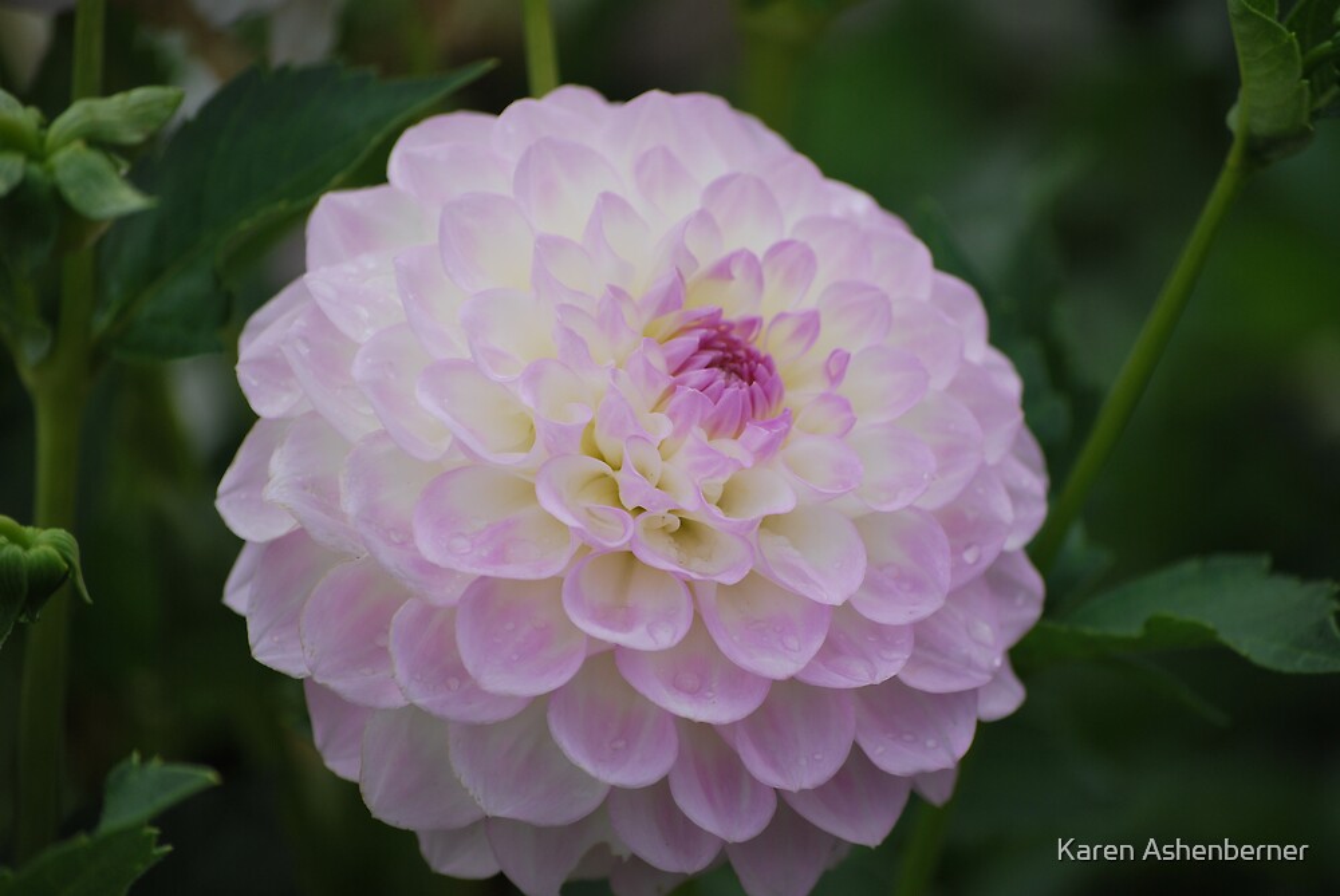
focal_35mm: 188
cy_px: 448
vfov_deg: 7.3
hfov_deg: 11.0
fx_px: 6986
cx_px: 670
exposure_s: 1/500
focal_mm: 125
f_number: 5.6
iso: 110
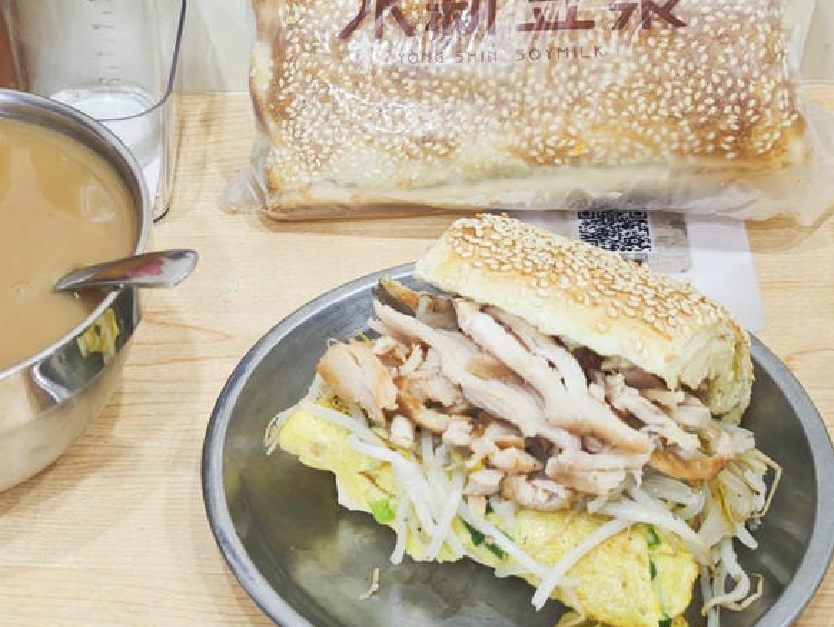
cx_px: 102
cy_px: 146
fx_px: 1736
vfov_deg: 20.3
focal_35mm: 72
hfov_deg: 26.2
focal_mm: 8.72
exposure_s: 1/120
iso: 500
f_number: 2
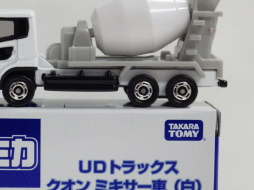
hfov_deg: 14.6
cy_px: 99
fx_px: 991
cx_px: 72
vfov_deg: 11.0
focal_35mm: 135
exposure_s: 1/60
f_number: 4.4
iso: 800
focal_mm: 15.6
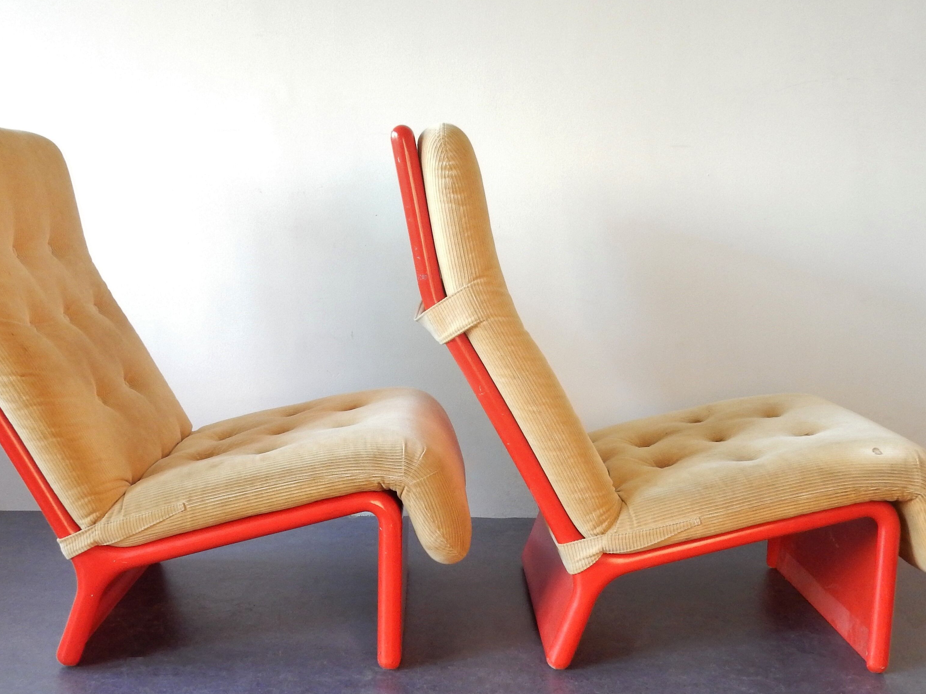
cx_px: 425
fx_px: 909
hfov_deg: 53.9
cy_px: 318
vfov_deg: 41.8
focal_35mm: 34
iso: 400
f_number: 3.7
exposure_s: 1/20
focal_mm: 4.5
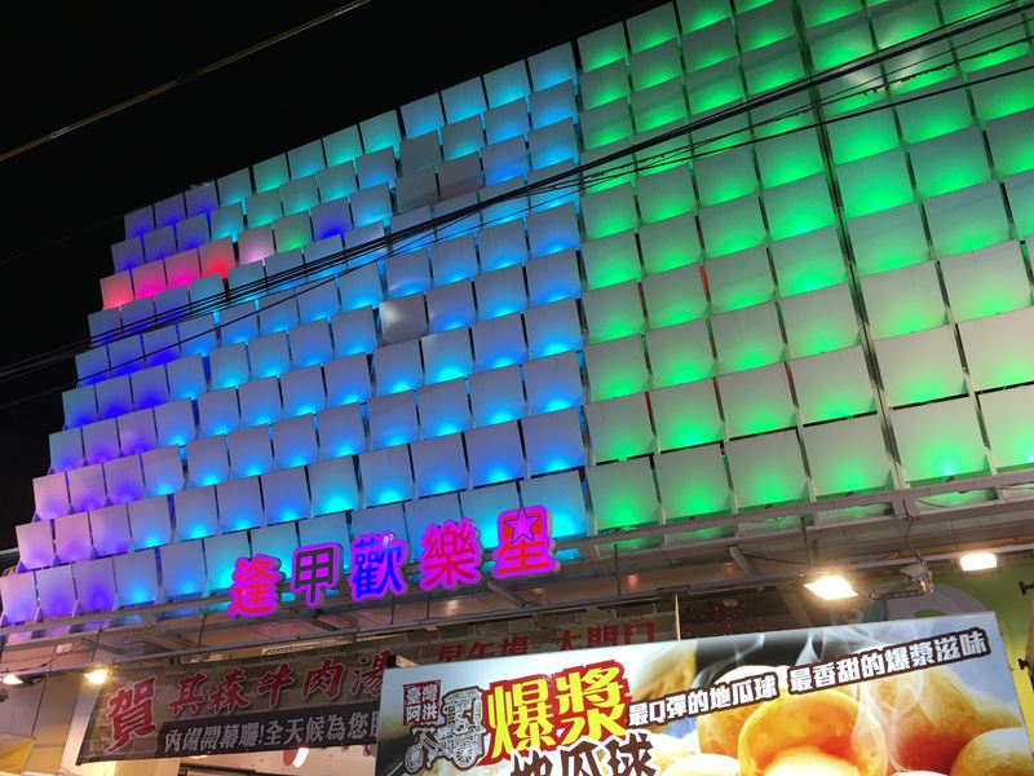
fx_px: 866
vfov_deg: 48.2
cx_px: 517
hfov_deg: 61.7
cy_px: 388
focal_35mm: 29
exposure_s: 1/40
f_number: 2.2
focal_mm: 4.15
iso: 32
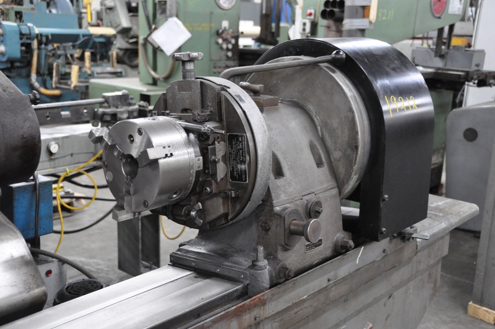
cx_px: 248
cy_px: 164
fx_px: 577
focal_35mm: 42
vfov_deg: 31.8
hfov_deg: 46.5
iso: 3200
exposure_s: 1/30
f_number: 4
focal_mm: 28
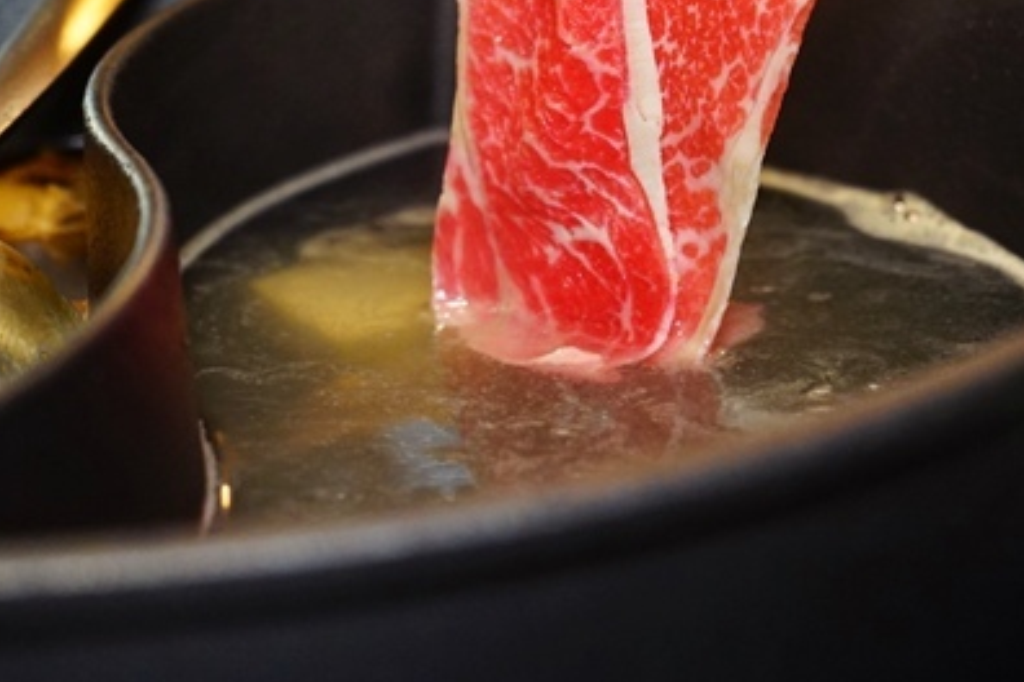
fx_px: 2759
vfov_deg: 13.9
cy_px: 27
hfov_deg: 21.0
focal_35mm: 97
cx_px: 621
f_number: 4.5
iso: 2500
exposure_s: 1/60
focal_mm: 48
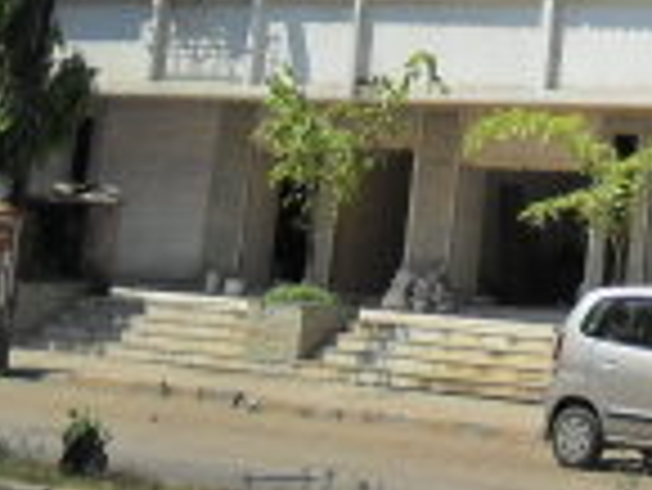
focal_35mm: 119
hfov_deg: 15.7
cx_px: 841
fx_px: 2243
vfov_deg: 11.3
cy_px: -477
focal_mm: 4.9
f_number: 8.9
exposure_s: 1/180
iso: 100
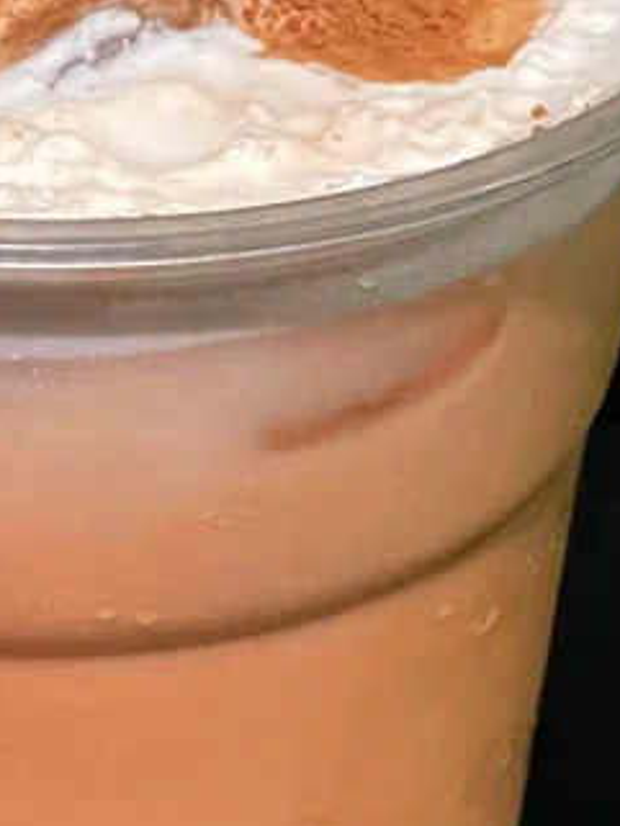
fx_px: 5561
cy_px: 306
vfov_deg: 8.5
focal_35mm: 233
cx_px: 64
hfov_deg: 6.4
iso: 500
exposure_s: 1/50
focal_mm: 6
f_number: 2
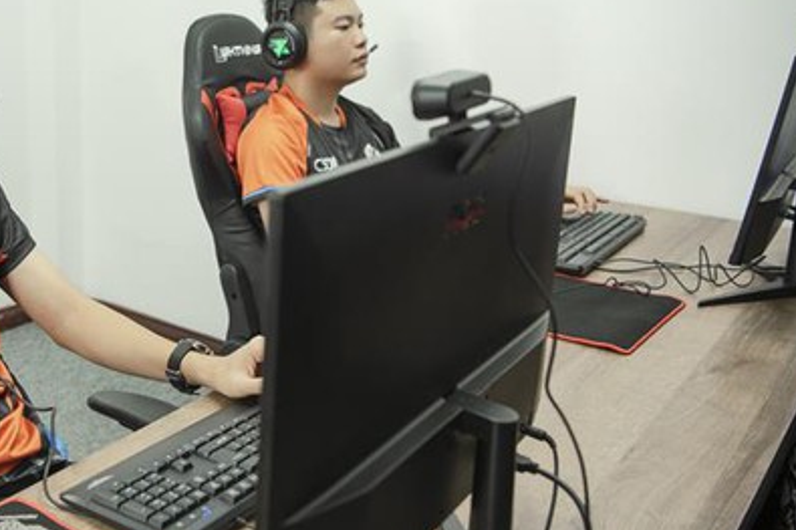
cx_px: 165
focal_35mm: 47
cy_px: 243
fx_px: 1039
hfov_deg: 40.3
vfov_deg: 28.6
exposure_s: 1/125
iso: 500
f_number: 3.5
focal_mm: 29
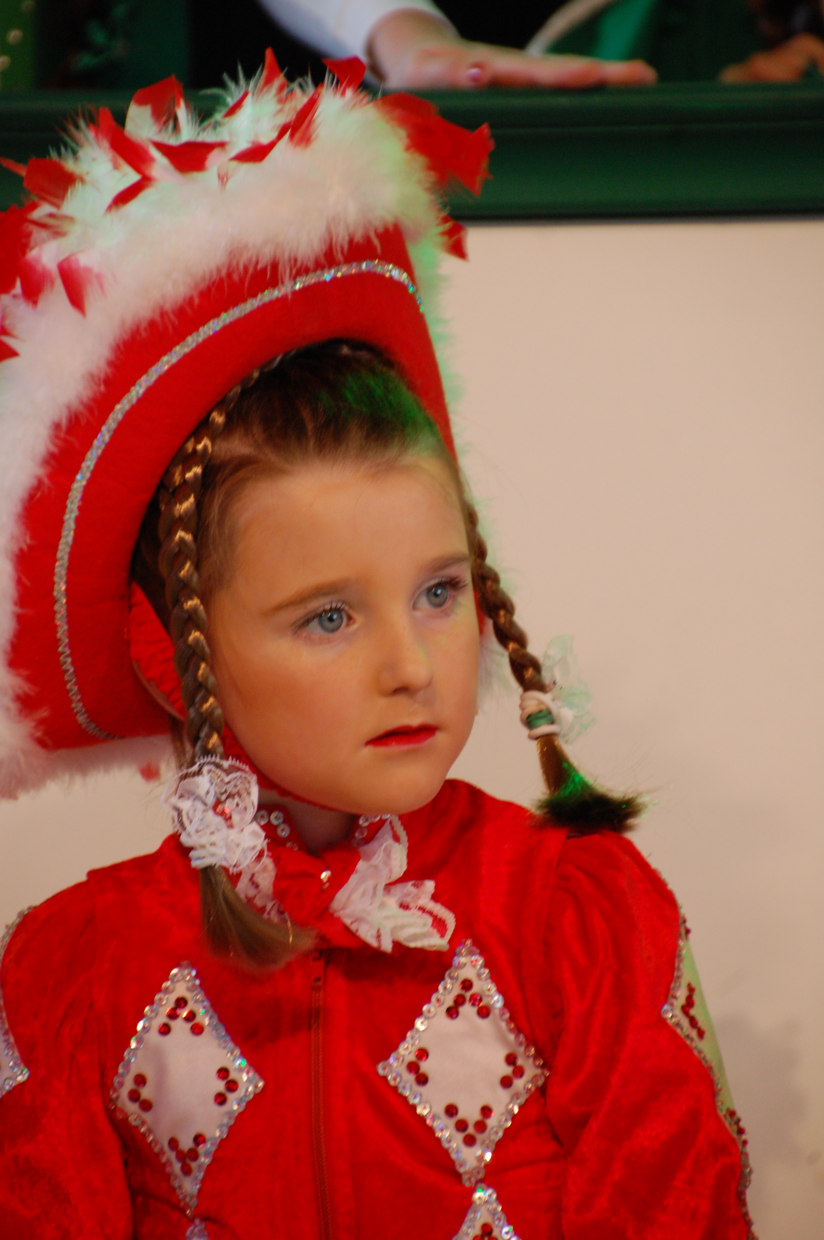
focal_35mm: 405
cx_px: 412
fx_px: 13930
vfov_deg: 5.1
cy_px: 620
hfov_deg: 3.4
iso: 800
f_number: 6.3
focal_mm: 270
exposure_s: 1/80
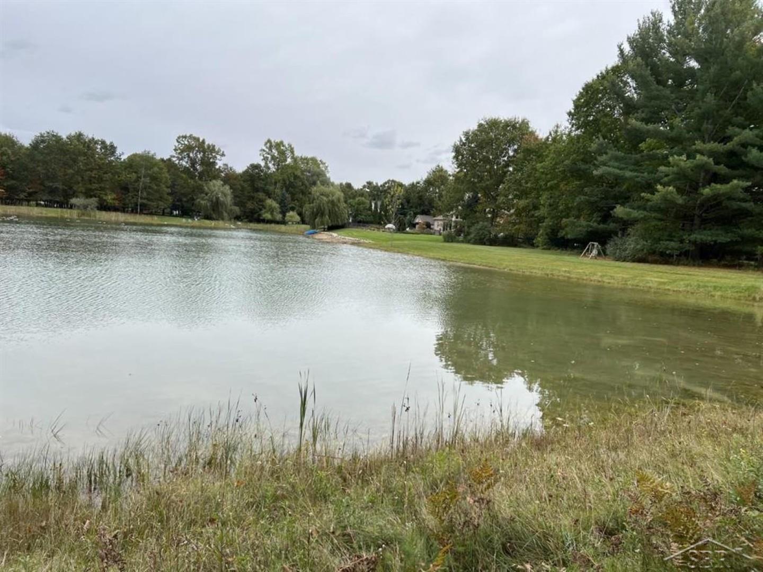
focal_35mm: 26
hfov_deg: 67.3
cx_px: 382
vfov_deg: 53.1
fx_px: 573
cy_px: 286
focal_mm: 5.7
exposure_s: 1/1724
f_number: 1.5
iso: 50
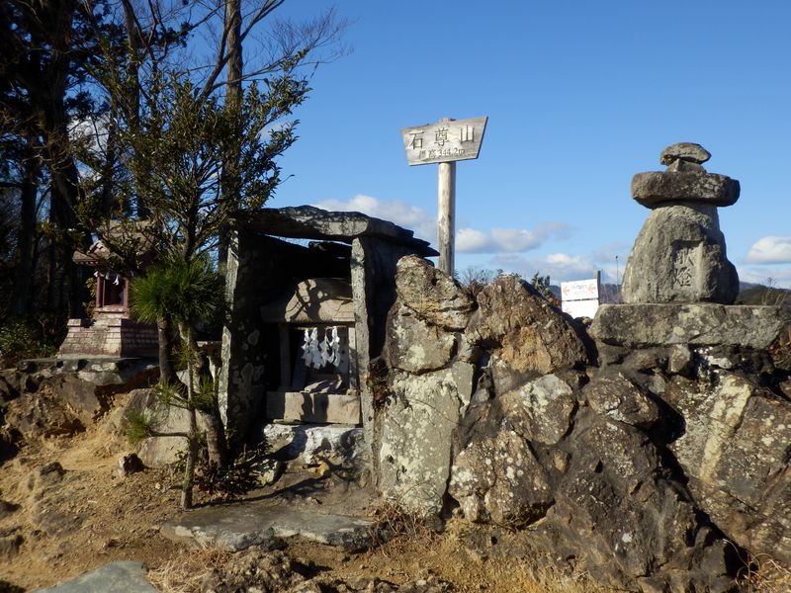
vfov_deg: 34.3
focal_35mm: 42
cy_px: 296
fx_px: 960
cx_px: 396
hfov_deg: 44.8
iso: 80
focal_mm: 7.4
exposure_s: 1/800
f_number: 4
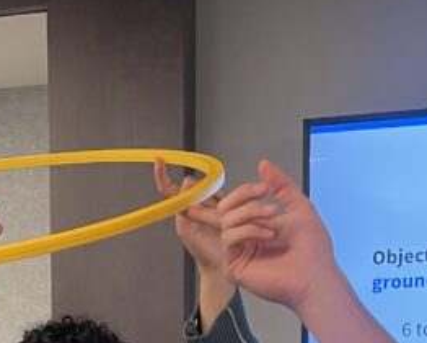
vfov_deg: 14.4
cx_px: 60
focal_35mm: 99
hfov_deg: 19.1
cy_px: 528
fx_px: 1252
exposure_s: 1/93
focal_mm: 4.2
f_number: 1.6
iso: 125
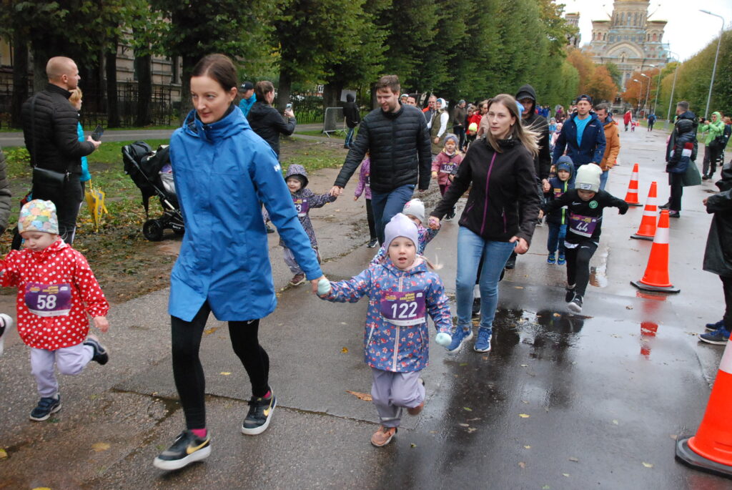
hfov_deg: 49.5
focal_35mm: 39
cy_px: 245
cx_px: 366
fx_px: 794
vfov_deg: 34.3
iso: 1600
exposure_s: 1/200
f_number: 7.1
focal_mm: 26
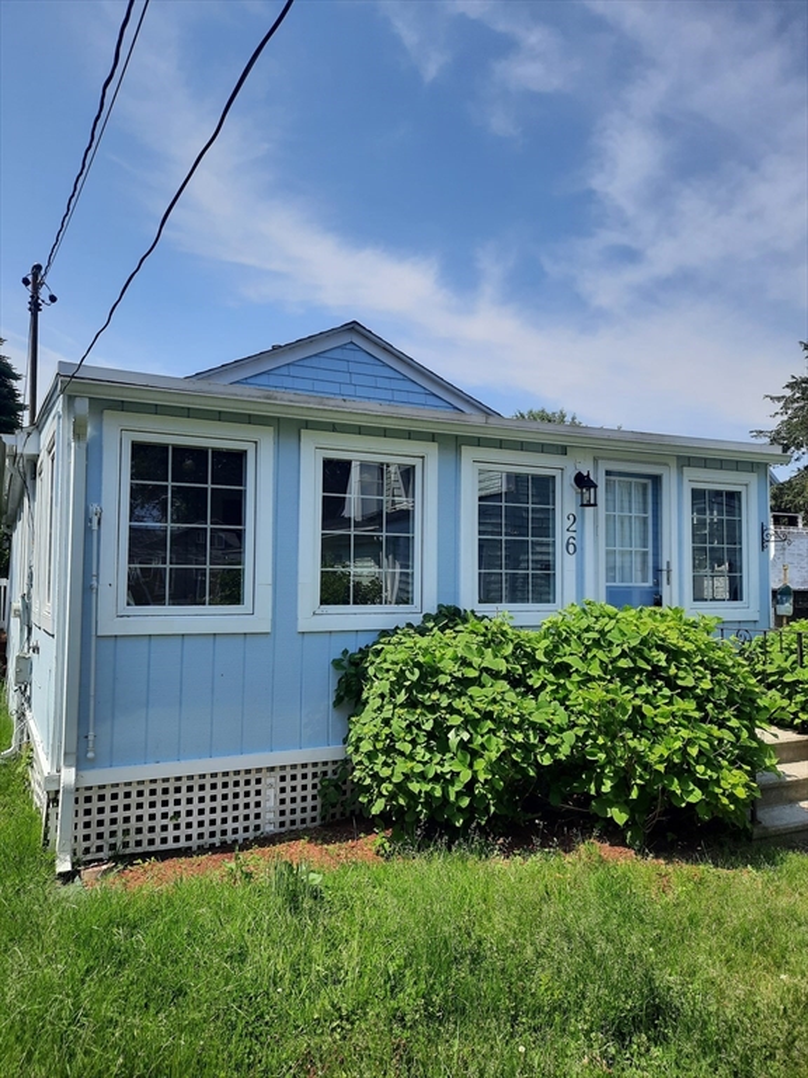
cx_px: 404
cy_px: 539
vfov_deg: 69.4
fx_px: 778
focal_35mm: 25
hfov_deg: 54.9
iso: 32
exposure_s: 1/1166
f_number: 2
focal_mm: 4.6
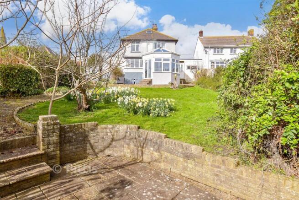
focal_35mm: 19
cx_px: 150
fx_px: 158
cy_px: 100
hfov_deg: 86.9
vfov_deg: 64.6
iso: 160
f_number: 8
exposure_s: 1/200
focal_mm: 13
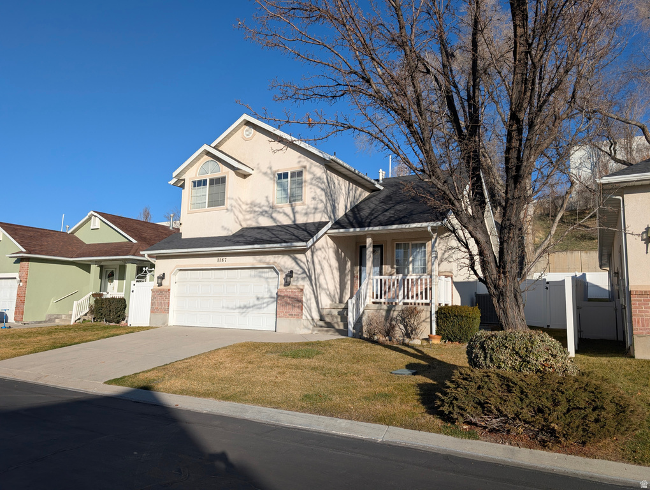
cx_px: 325
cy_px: 245
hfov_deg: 71.5
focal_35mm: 24
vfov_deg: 56.9
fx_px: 451
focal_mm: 6.9
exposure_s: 1/1587
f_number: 1.68
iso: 21
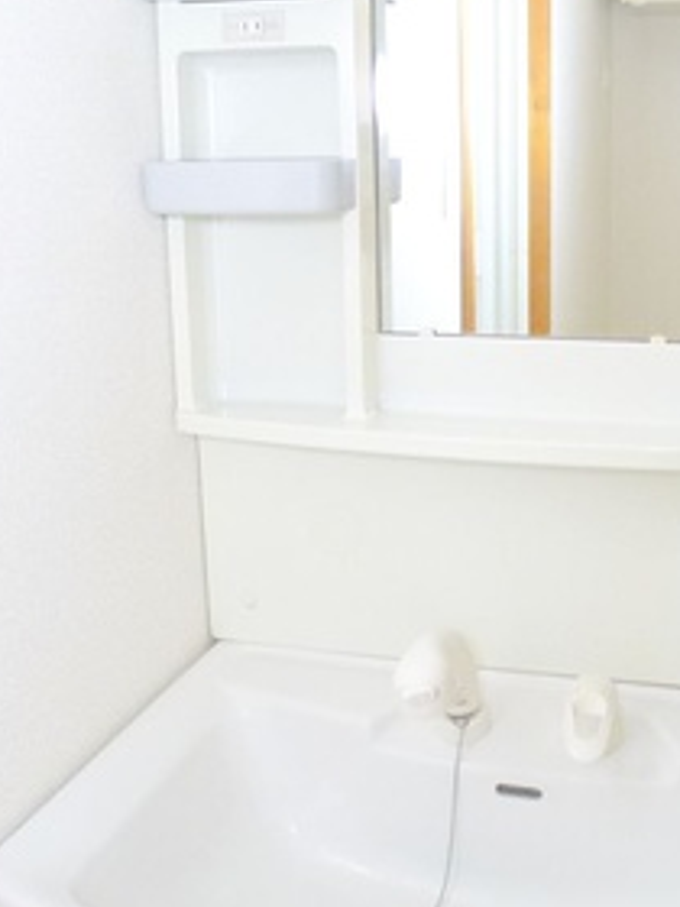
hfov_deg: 24.3
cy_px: 411
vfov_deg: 32.2
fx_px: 1572
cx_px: 465
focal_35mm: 60
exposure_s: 1/10
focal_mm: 5.1
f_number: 2
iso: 400
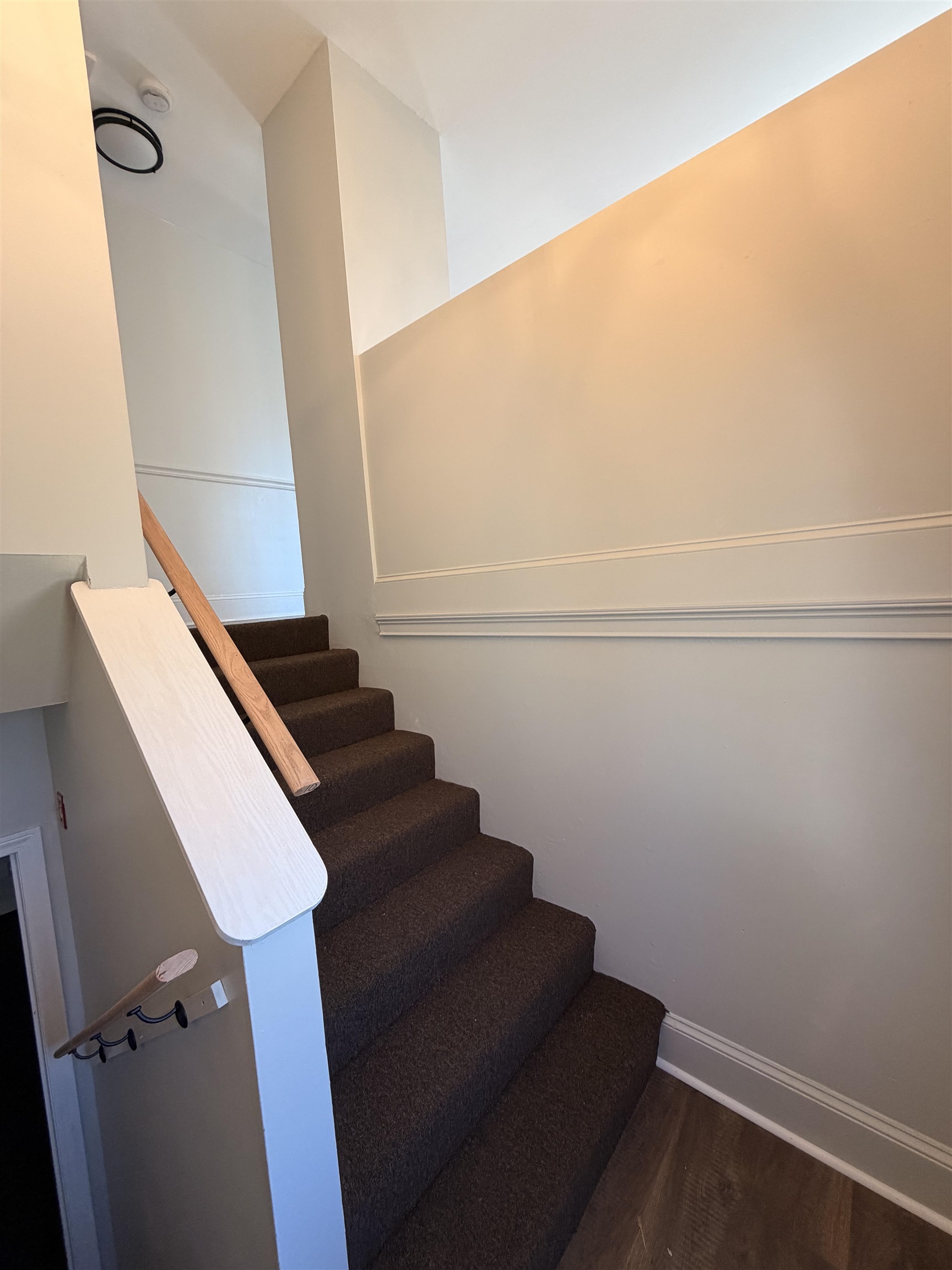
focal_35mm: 14
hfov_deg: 85.7
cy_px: 635
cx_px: 476
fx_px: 513
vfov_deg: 102.1
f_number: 2.2
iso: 200
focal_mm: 2.22
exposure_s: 1/120
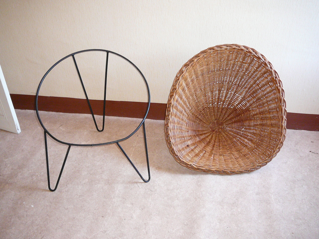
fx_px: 323
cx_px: 160
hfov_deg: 52.6
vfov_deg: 40.7
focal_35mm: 35
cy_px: 120
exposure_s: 1/30
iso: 250
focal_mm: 5.2
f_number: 2.8
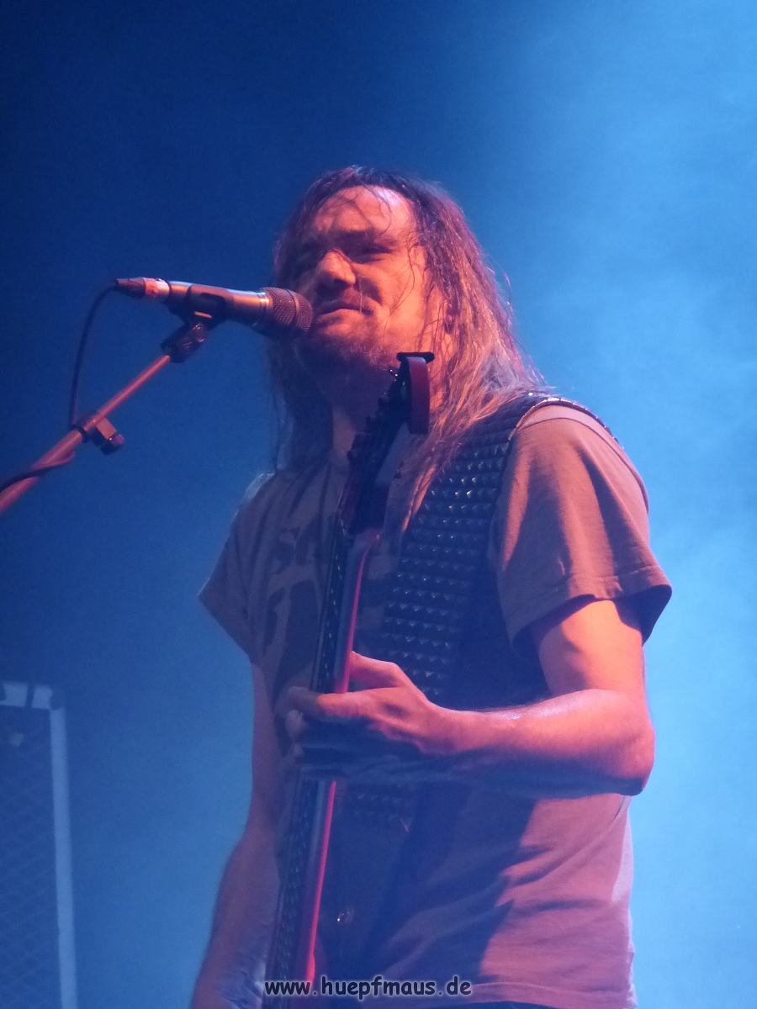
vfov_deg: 8.6
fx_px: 6735
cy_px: 504
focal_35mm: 231
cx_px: 378
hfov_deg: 6.4
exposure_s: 1/100
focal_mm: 41.3
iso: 800
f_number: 5.6
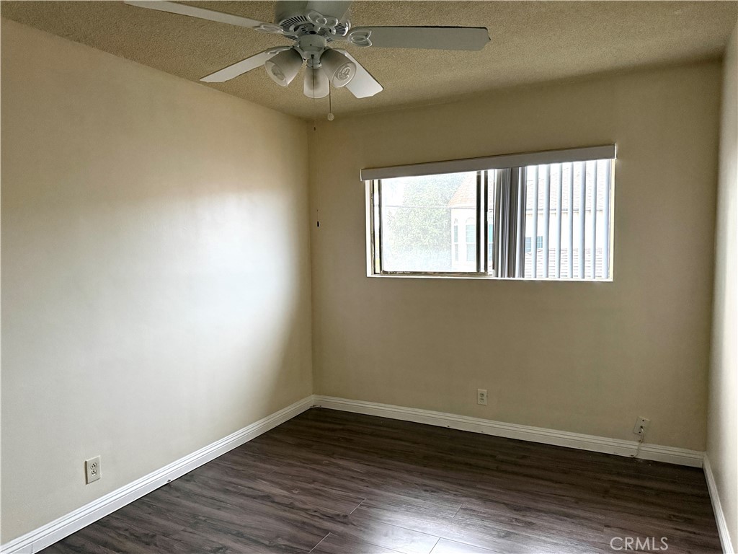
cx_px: 369
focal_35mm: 24
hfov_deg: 71.6
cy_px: 277
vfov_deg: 56.8
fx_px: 512
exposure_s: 1/45
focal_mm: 6.76
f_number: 1.78
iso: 800
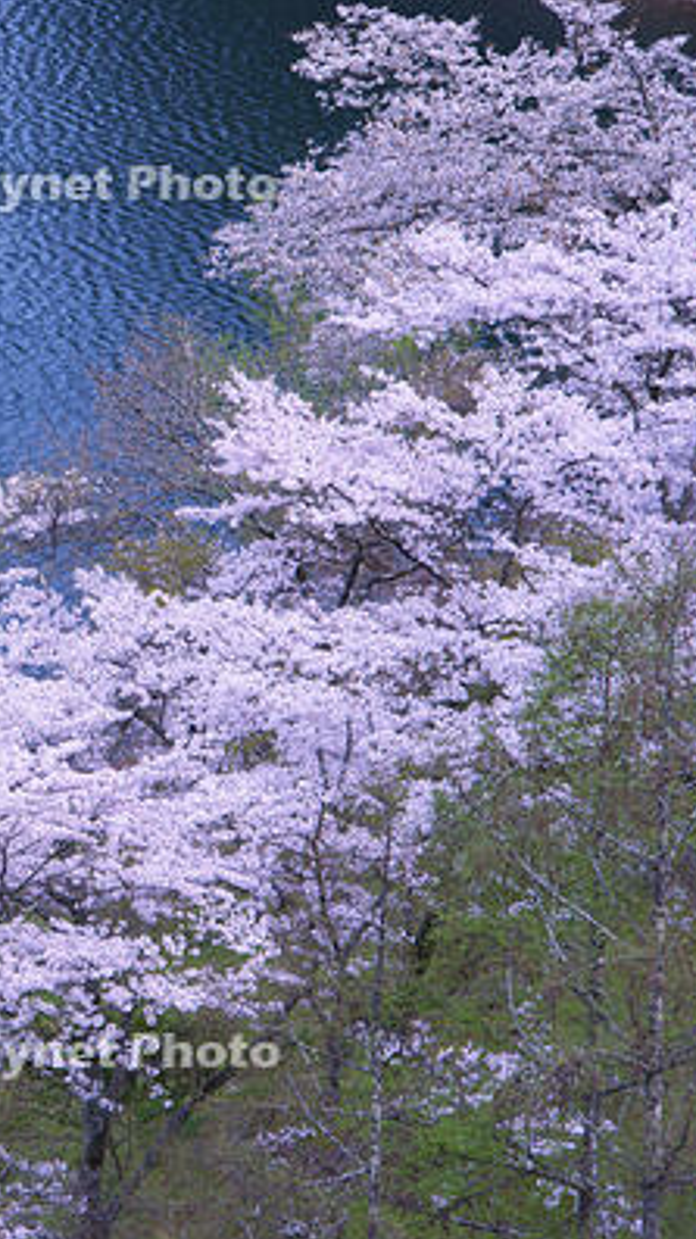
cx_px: -170
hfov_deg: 4.6
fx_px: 8572
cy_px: 621
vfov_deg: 8.3
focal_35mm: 261
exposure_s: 1/15
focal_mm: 165
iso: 100
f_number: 11
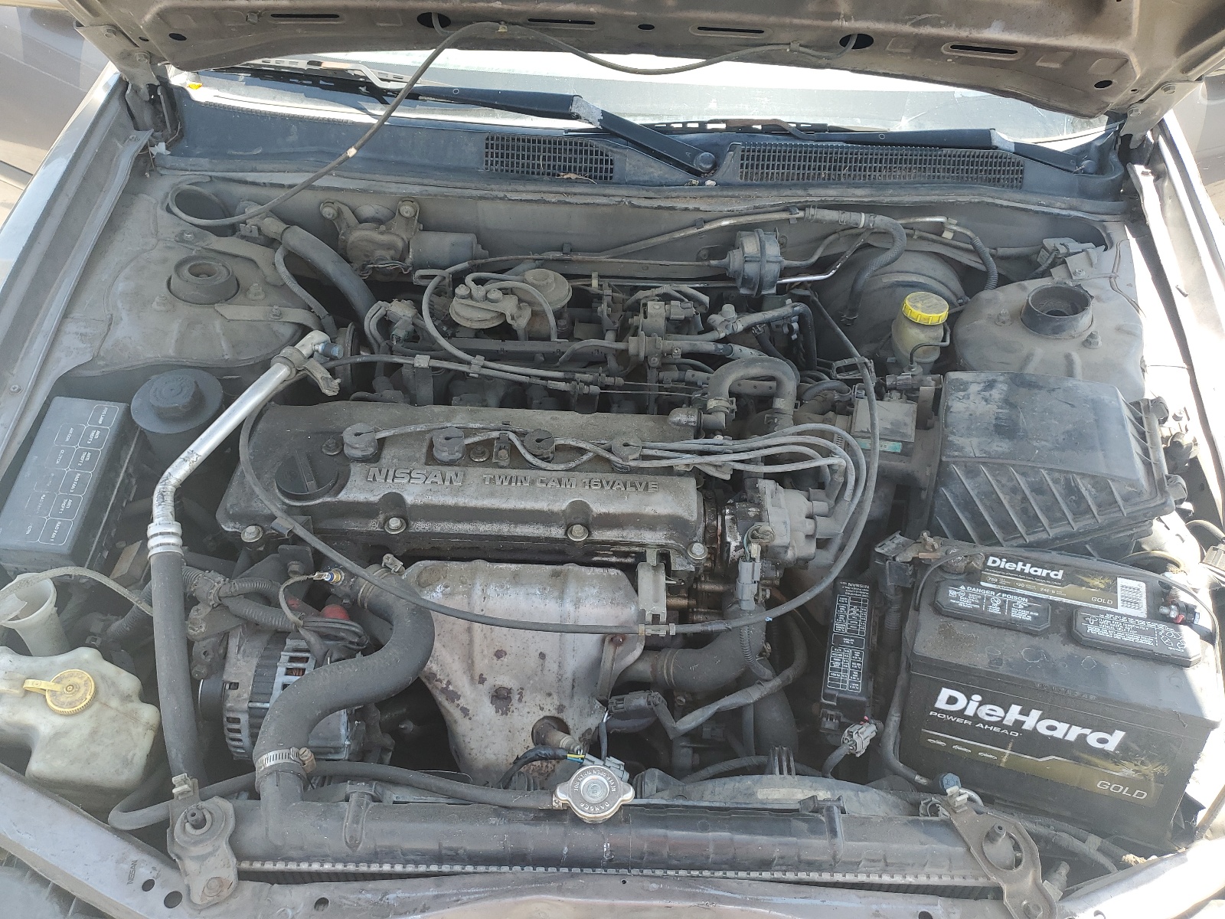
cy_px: 460
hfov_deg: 67.3
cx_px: 612
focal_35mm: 26
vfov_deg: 53.1
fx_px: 920
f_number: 1.5
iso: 50
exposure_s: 1/323
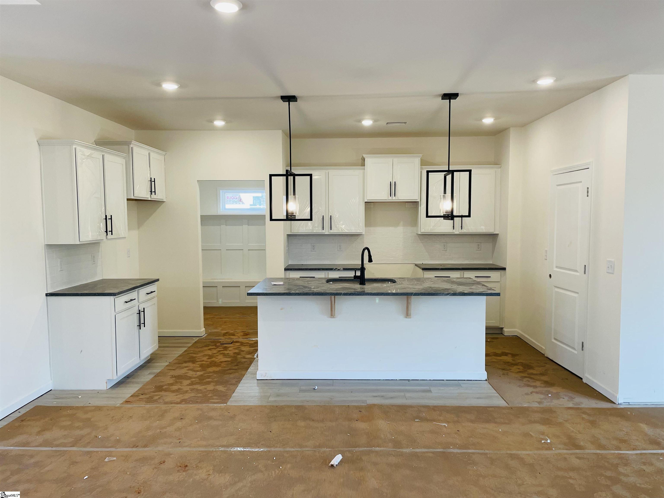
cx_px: 332
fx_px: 499
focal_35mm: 26
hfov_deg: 67.3
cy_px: 249
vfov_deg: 53.1
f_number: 1.6
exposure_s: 1/120
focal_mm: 4.2
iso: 64
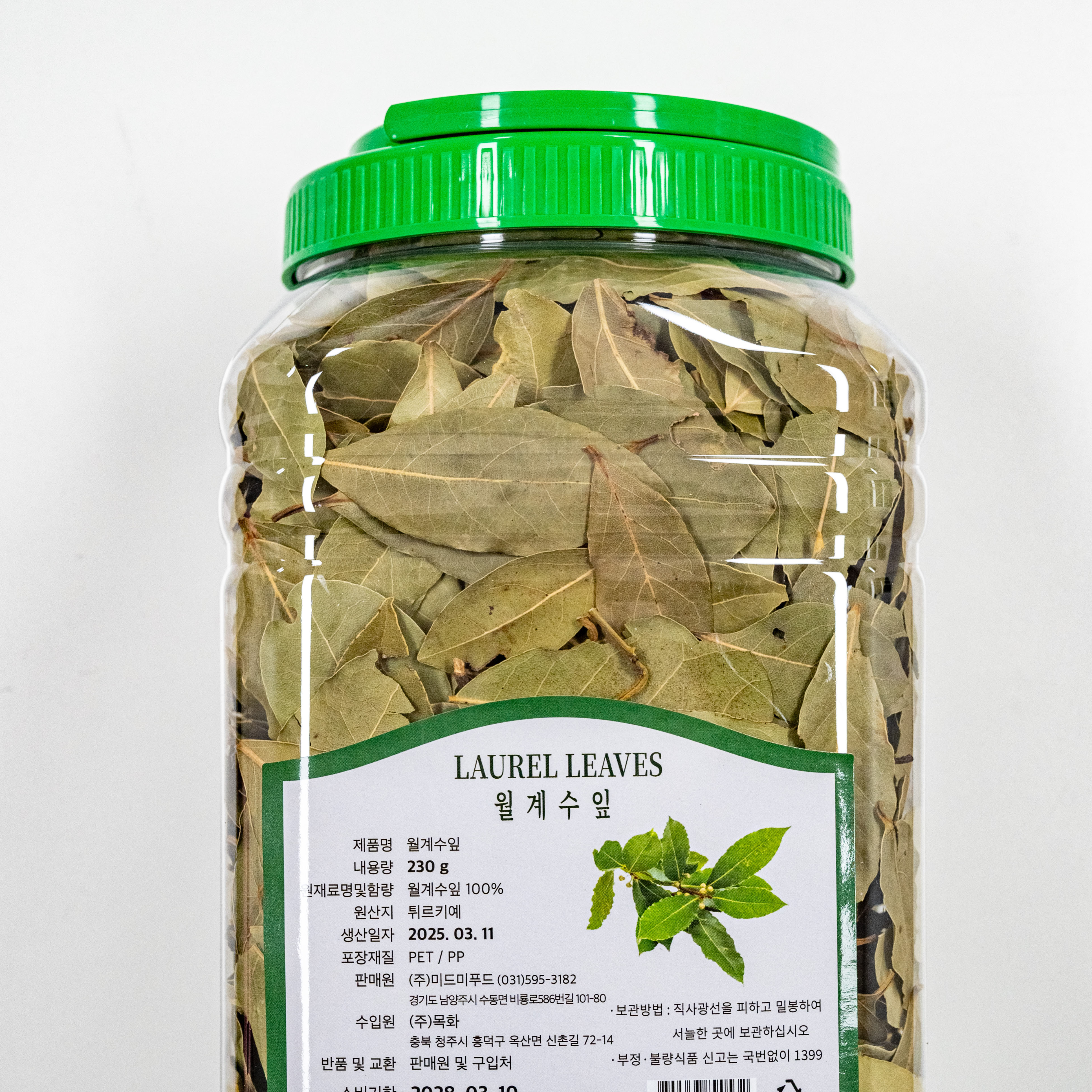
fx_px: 2320
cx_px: 557
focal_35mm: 65
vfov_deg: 26.4
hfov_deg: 26.5
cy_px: 708
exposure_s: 1/125
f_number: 8
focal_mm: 49
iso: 1000
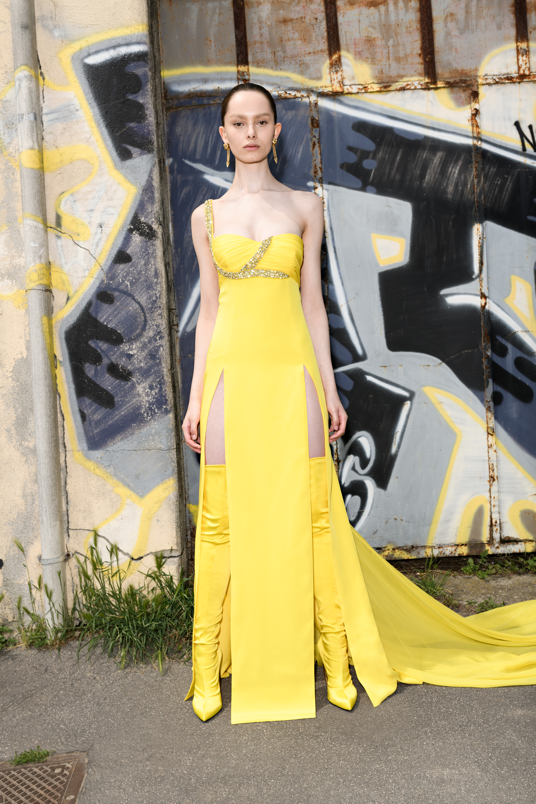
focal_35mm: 35
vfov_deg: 54.4
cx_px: 268
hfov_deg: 37.9
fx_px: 782
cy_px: 402
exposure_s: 1/250
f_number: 10
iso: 100
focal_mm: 35
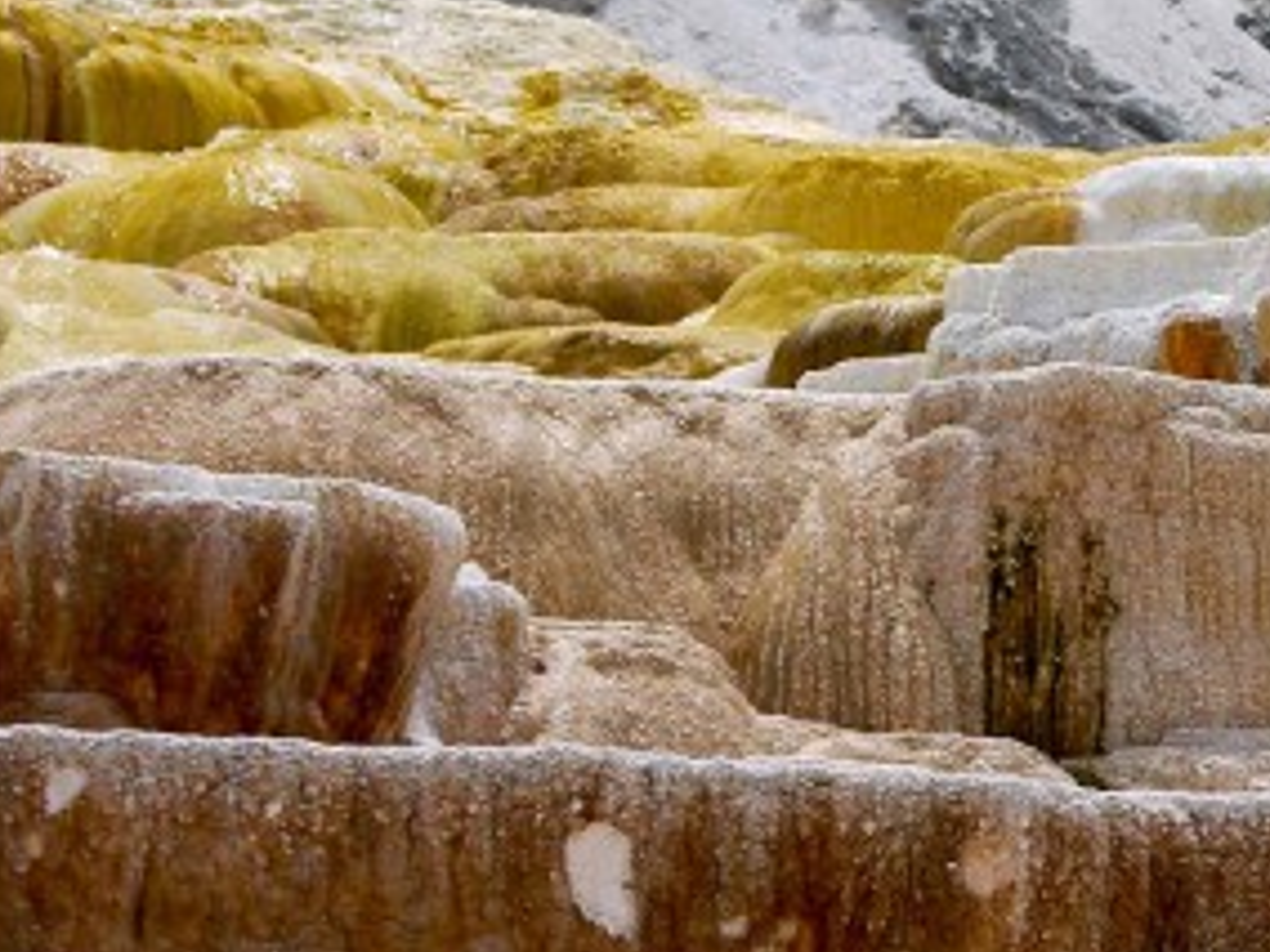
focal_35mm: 324
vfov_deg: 4.6
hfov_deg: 6.1
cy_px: 706
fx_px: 11887
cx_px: 1659
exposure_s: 1/320
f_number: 6.3
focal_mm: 45
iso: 160
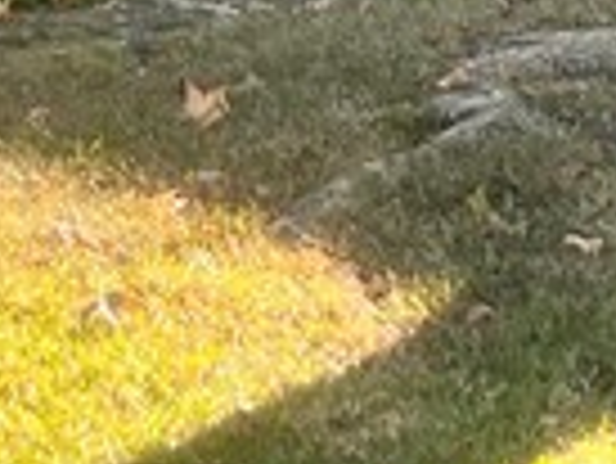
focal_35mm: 194
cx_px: 234
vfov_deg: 7.1
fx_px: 3455
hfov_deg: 10.2
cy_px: -770
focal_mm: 5.7
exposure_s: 1/533
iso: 50
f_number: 1.5
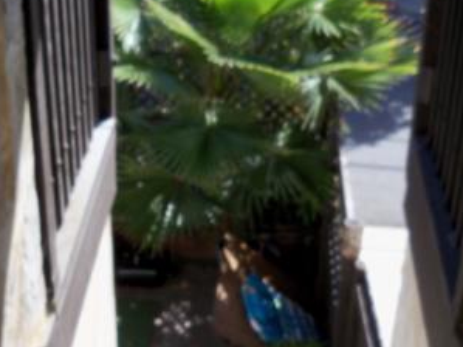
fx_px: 1003
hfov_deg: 26.0
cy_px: 274
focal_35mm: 75
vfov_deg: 19.4
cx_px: 190
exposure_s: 1/320
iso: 80
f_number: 3.5
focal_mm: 6.2
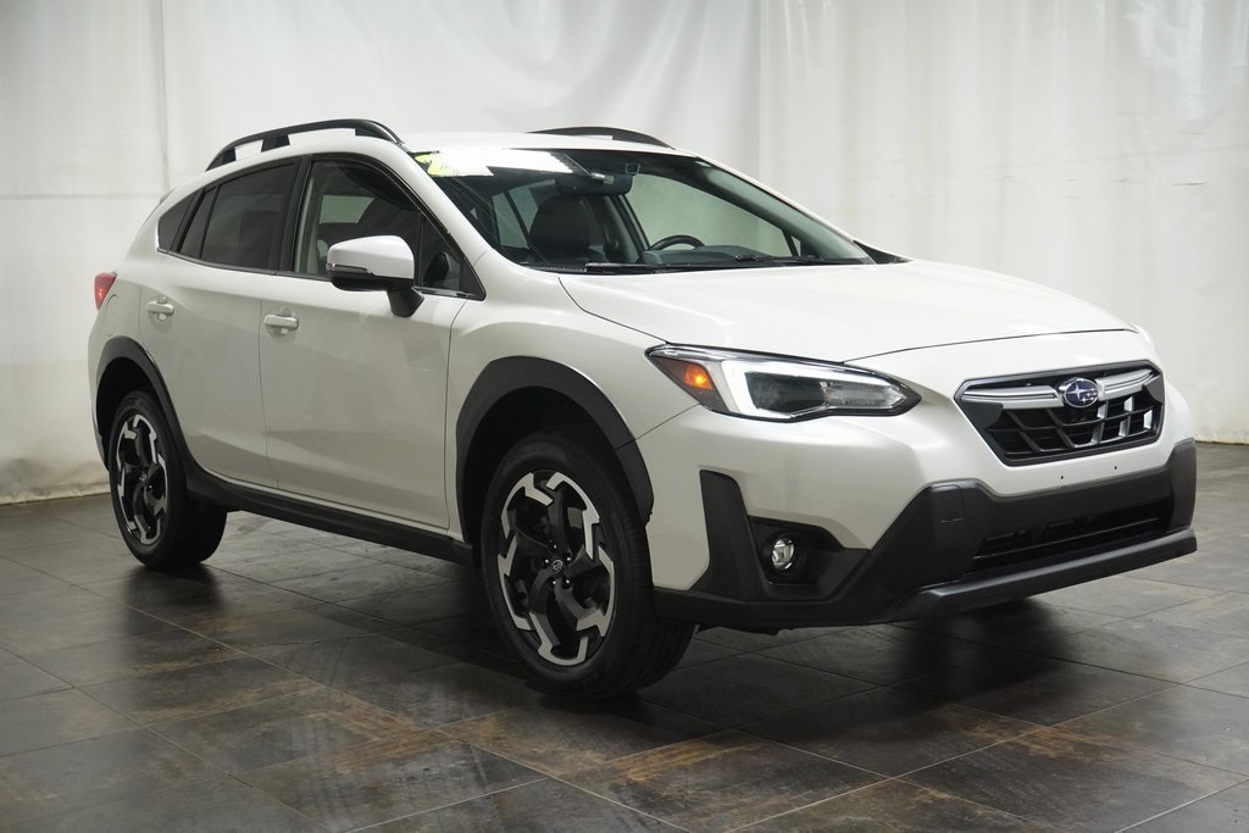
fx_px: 1561
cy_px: 416
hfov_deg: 43.6
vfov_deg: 29.9
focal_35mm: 45
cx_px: 624
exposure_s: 1/200
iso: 3200
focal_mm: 30
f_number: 5
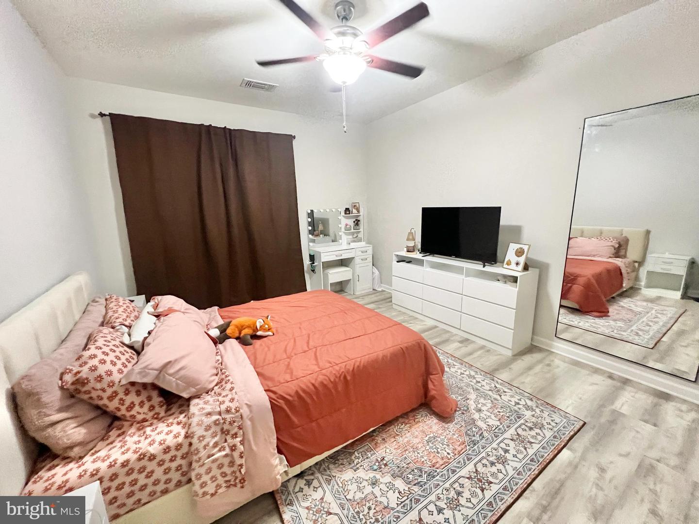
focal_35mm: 13
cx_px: 350
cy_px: 262
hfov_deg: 106.2
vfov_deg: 89.9
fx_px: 263
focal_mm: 1.57
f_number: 1.8
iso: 1000
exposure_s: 1/60
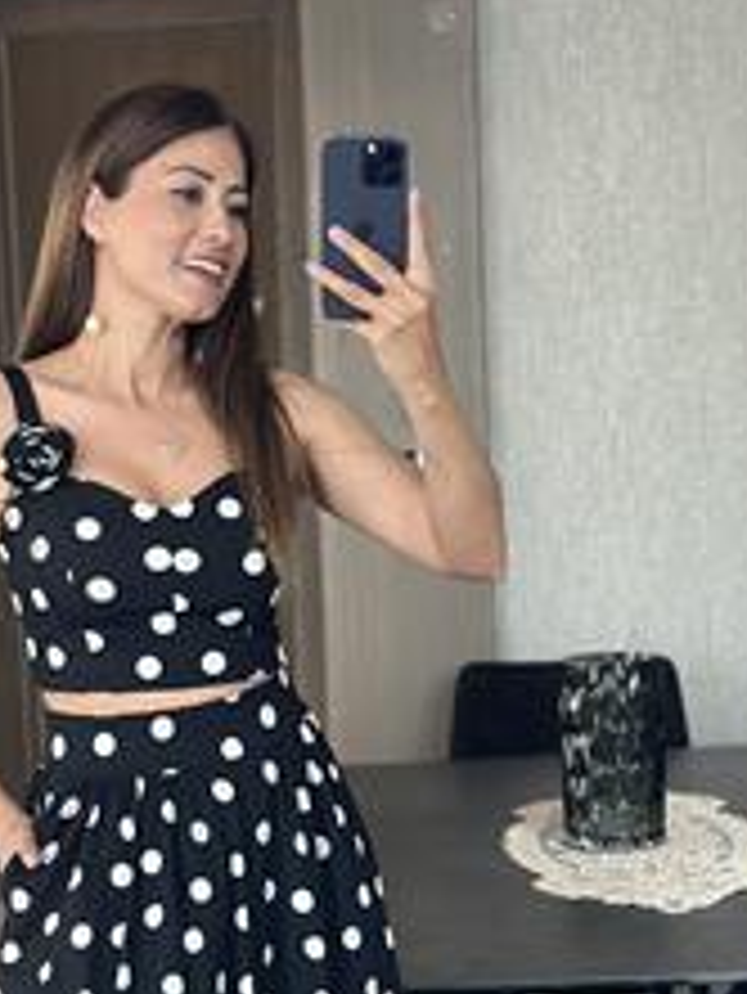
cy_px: 936
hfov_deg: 13.4
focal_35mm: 110
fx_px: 3162
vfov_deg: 17.5
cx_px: 230
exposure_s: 1/60
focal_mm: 6.86
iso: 320
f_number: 1.78
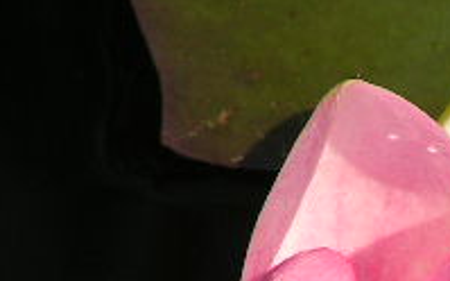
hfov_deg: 2.1
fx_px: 12107
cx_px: 590
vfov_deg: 1.3
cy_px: 501
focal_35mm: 988
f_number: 4.8
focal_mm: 48
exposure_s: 1/400
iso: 64
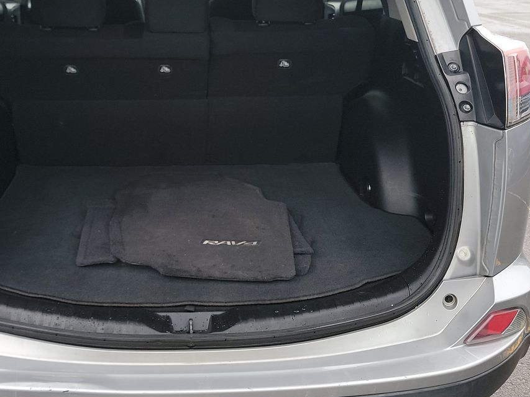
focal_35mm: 45
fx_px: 689
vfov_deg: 31.9
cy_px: 123
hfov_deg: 41.4
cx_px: 169
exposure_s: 1/60
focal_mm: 6.7
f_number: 1.8
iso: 76
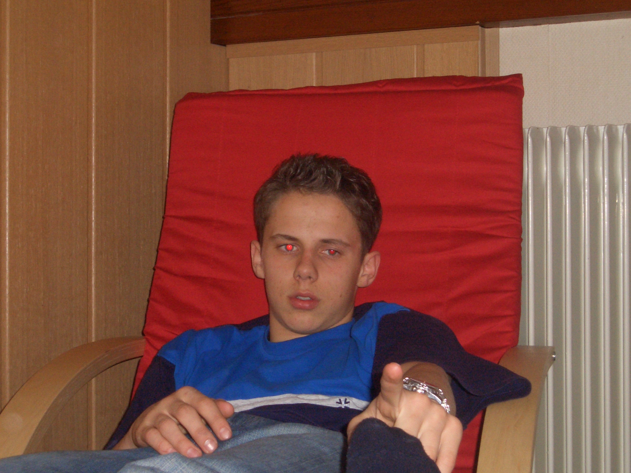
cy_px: 236
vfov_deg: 20.2
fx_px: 1331
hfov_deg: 26.7
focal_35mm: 73
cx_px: 316
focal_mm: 9.7
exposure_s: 1/40
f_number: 5.5
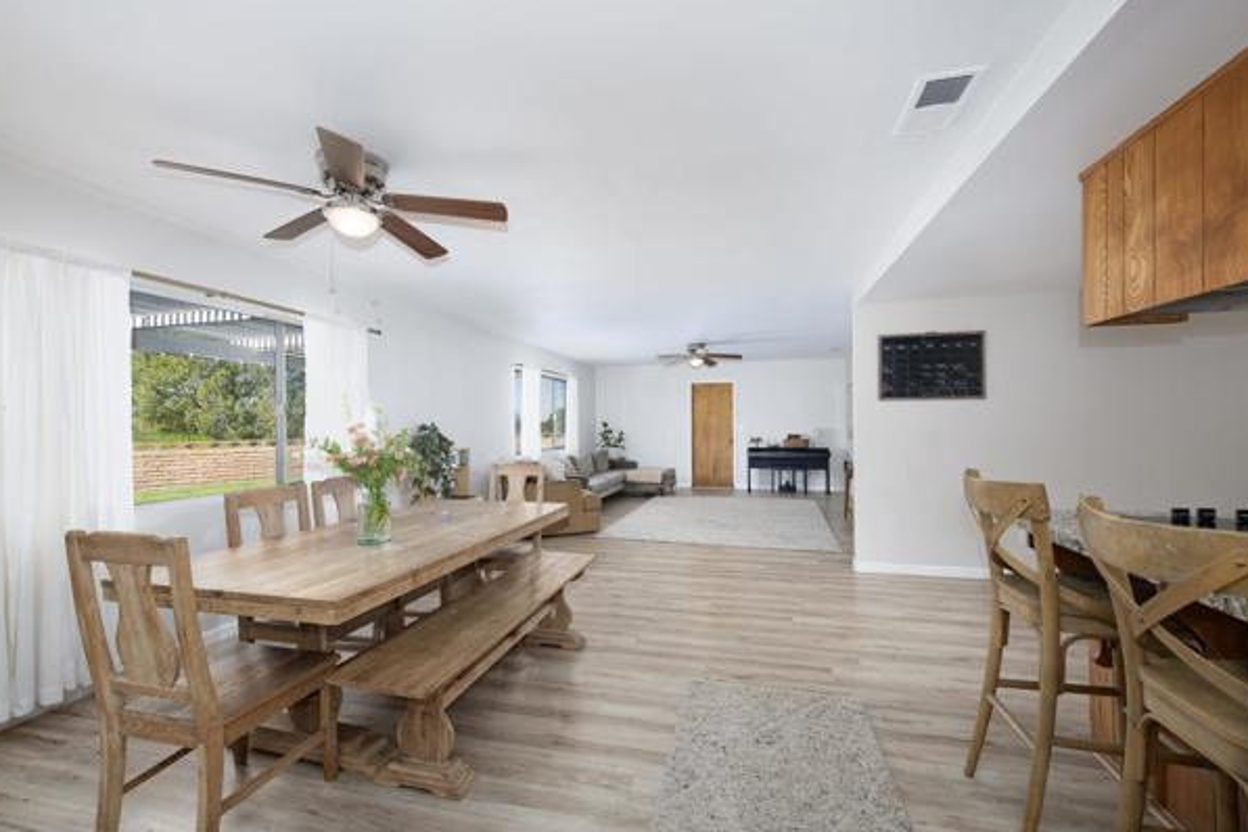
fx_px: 520
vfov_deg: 77.3
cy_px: 425
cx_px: 608
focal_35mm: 15
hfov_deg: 100.4
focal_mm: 14
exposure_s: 1/250
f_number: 7.1
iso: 320
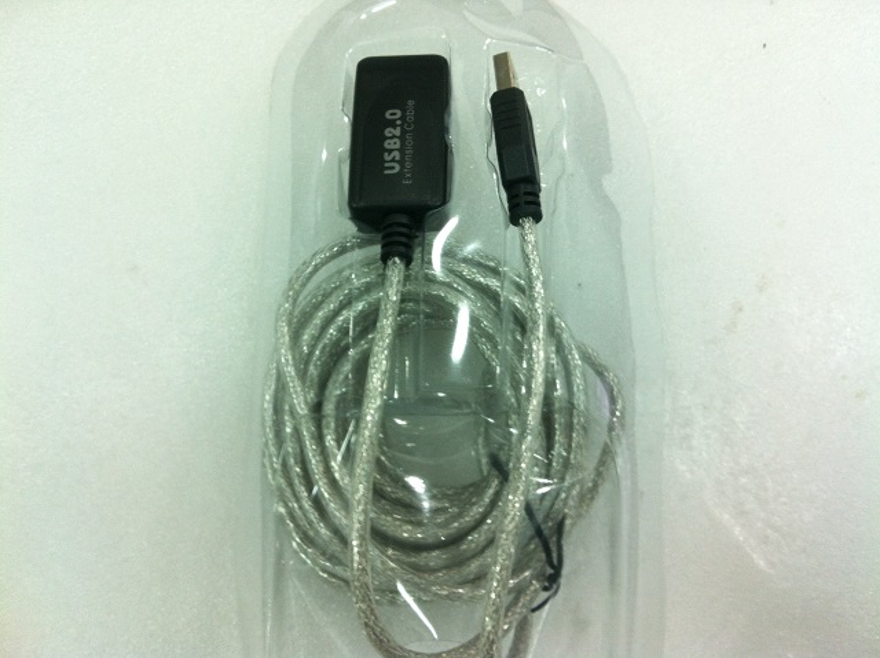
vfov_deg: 40.6
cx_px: 440
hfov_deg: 52.7
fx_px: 888
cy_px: 329
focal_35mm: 35
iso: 80
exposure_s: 1/17
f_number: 2.8
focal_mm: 3.85
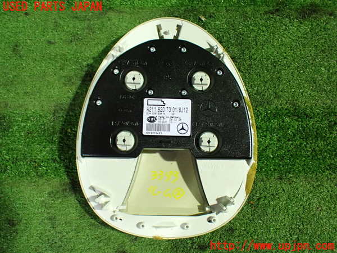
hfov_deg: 60.0
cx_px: 168
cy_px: 126
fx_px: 292
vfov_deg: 46.8
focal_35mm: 30
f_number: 2.3
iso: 800
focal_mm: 5.4
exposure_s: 1/40
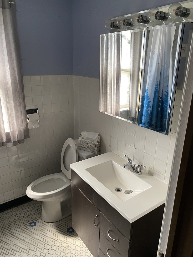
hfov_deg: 53.1
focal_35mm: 26
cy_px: 128
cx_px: 96
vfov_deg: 67.3
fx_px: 193
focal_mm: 4.25
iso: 125
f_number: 1.8
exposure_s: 1/64
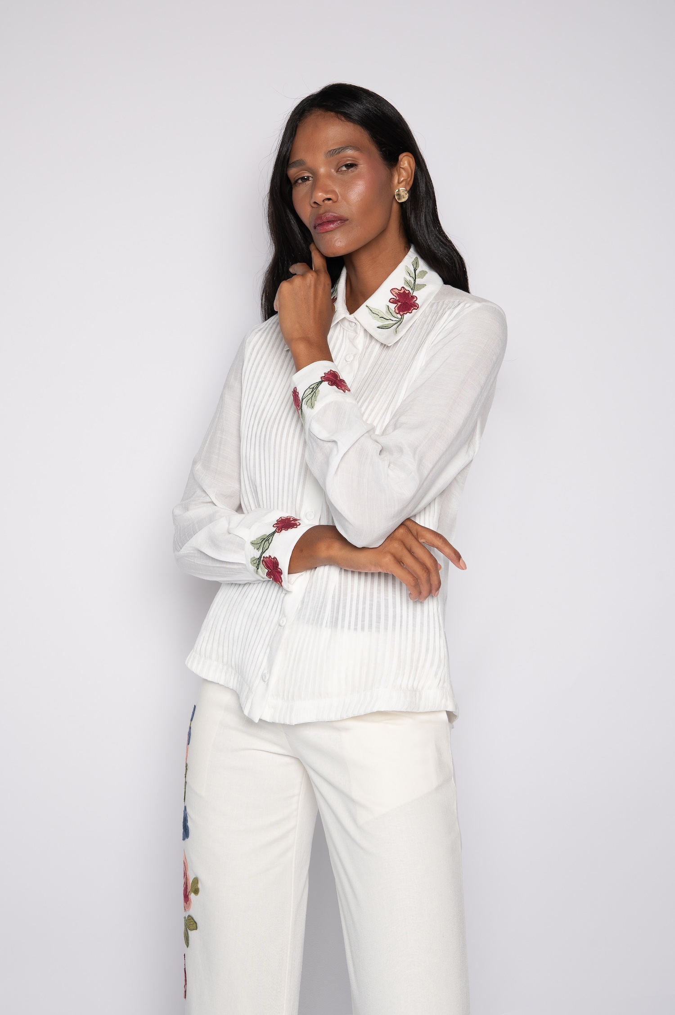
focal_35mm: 50
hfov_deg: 27.0
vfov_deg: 39.6
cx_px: 338
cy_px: 508
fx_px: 1408
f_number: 7.1
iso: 200
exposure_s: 1/160
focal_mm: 50
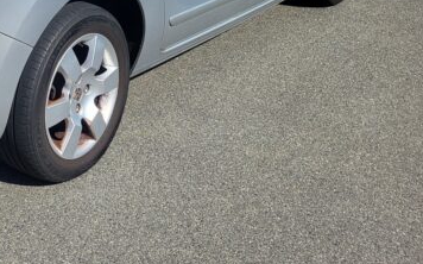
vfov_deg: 19.8
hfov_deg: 30.1
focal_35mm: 62
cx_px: -23
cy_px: -40
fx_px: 714
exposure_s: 1/2145
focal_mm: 5.4
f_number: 1.8
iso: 40
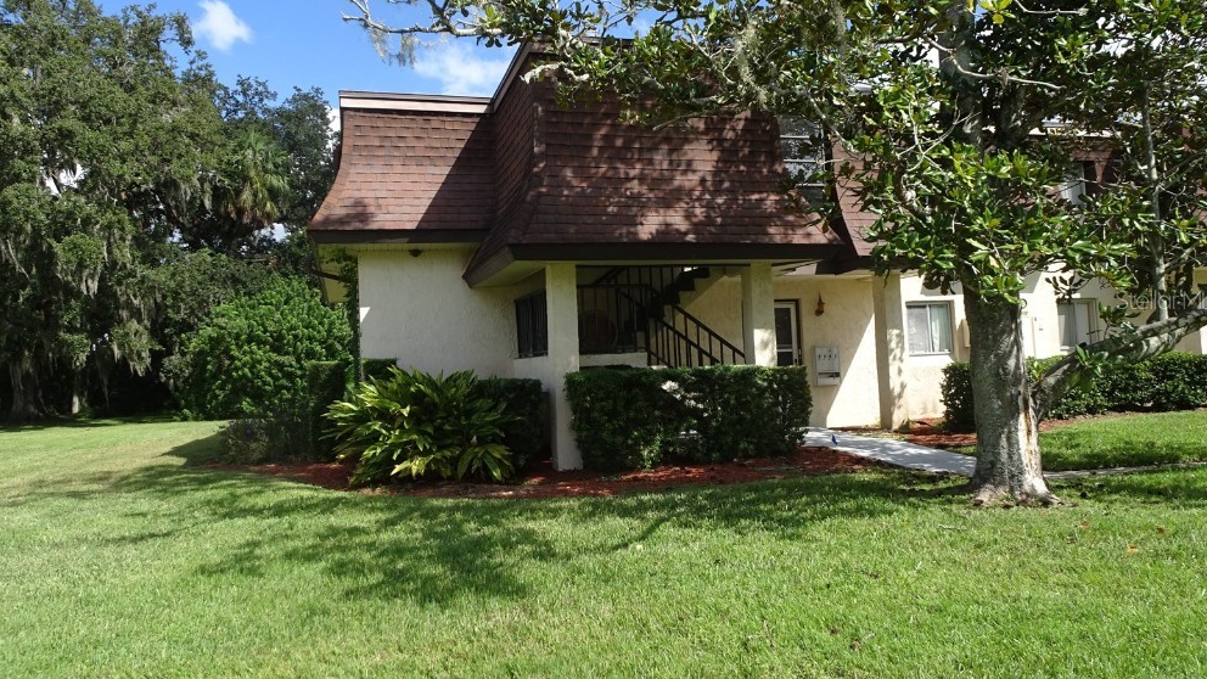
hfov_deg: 69.9
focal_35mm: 27
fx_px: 864
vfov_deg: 42.8
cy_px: 299
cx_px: 607
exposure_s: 1/500
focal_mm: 4.1
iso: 80
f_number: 3.5
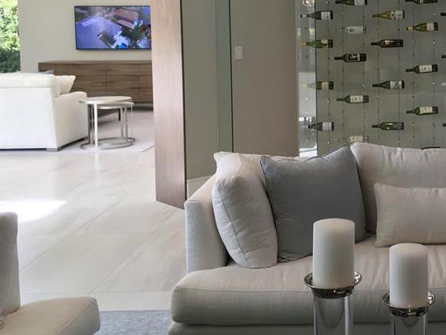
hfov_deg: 33.0
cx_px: 407
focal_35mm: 55
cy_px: 85
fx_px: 709
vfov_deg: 26.2
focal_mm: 4.15
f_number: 2.2
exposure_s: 1/60
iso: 25
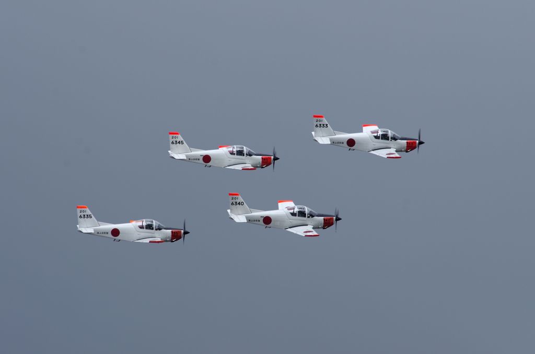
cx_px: 268
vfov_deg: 1.8
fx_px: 11122
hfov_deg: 2.8
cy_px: 177
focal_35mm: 750
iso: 100
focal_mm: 500
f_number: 9
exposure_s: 1/250
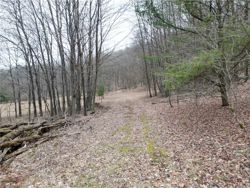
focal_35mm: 24
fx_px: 173
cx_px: 125
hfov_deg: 71.6
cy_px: 94
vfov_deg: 56.8
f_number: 1.7
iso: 200
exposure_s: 1/500
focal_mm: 6.72
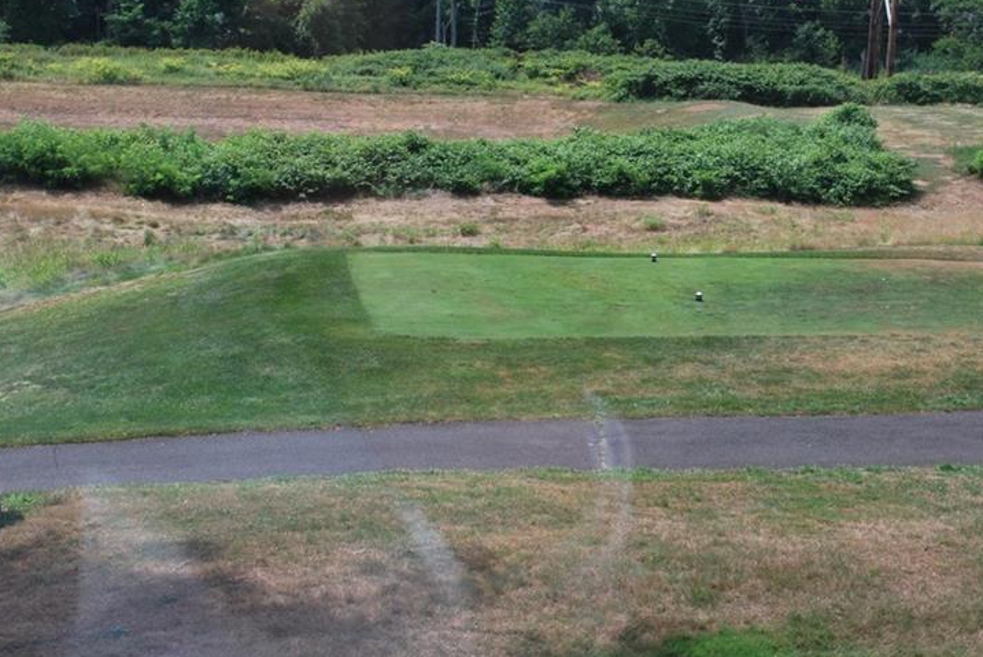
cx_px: 670
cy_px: 254
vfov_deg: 22.6
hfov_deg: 33.0
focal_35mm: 60
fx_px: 1639
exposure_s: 1/200
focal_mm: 28
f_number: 8
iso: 100
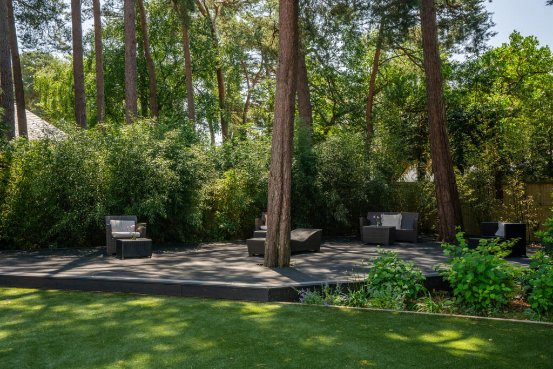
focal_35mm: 35
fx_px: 538
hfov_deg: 54.4
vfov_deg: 37.9
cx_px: 276
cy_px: 184
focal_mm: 35
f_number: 10
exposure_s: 1/250
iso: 200
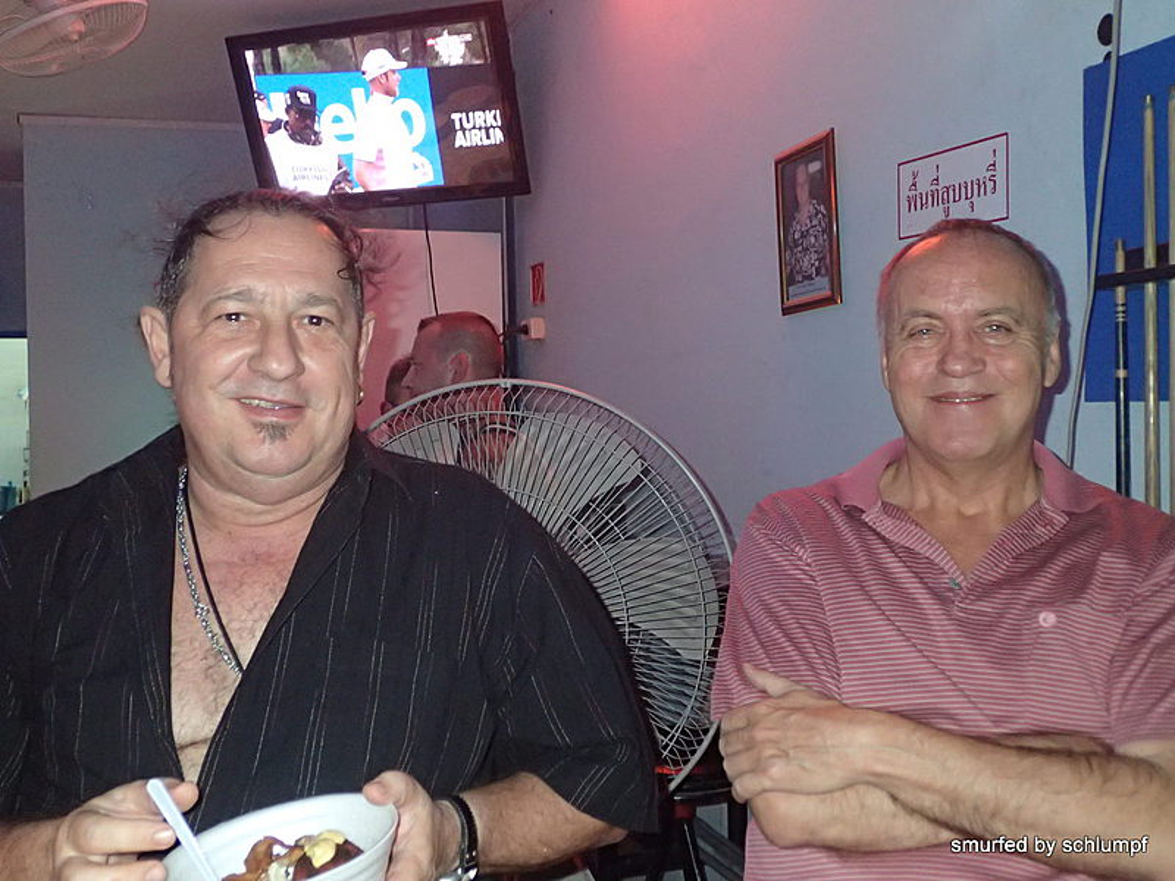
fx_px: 1290
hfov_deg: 49.0
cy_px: 440
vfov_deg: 37.7
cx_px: 588
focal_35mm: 38
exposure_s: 1/40
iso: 800
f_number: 2.7
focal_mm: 6.86
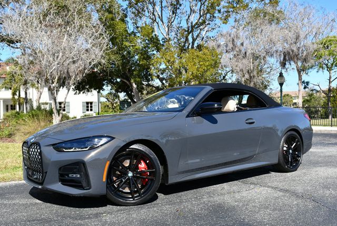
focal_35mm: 36
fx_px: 337
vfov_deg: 36.9
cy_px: 113
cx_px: 168
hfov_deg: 53.1
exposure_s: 1/250
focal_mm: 18
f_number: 8
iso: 125
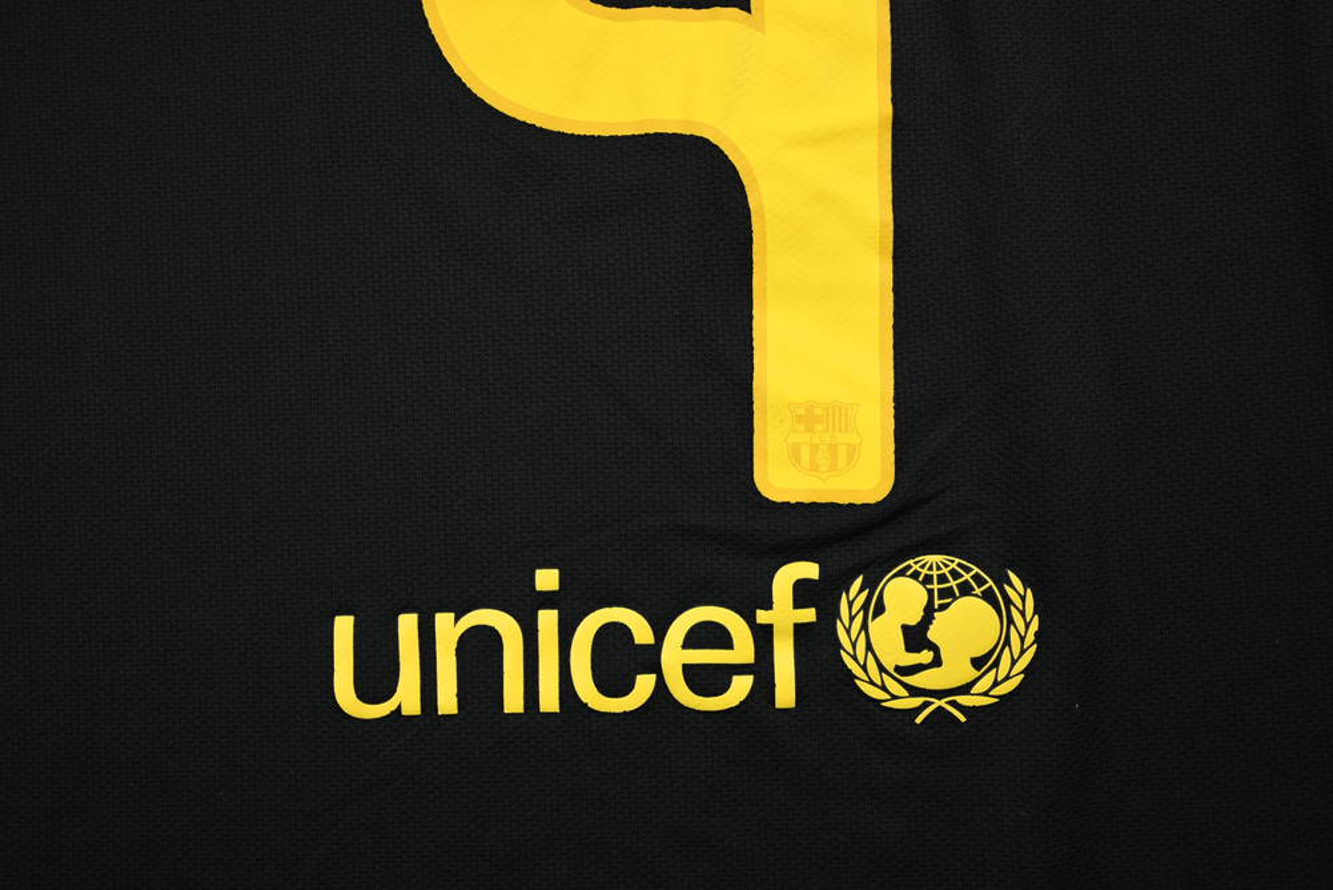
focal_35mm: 35
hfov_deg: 54.4
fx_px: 1296
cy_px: 445
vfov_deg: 37.9
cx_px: 666
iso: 200
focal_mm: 35
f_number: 5
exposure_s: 1/125
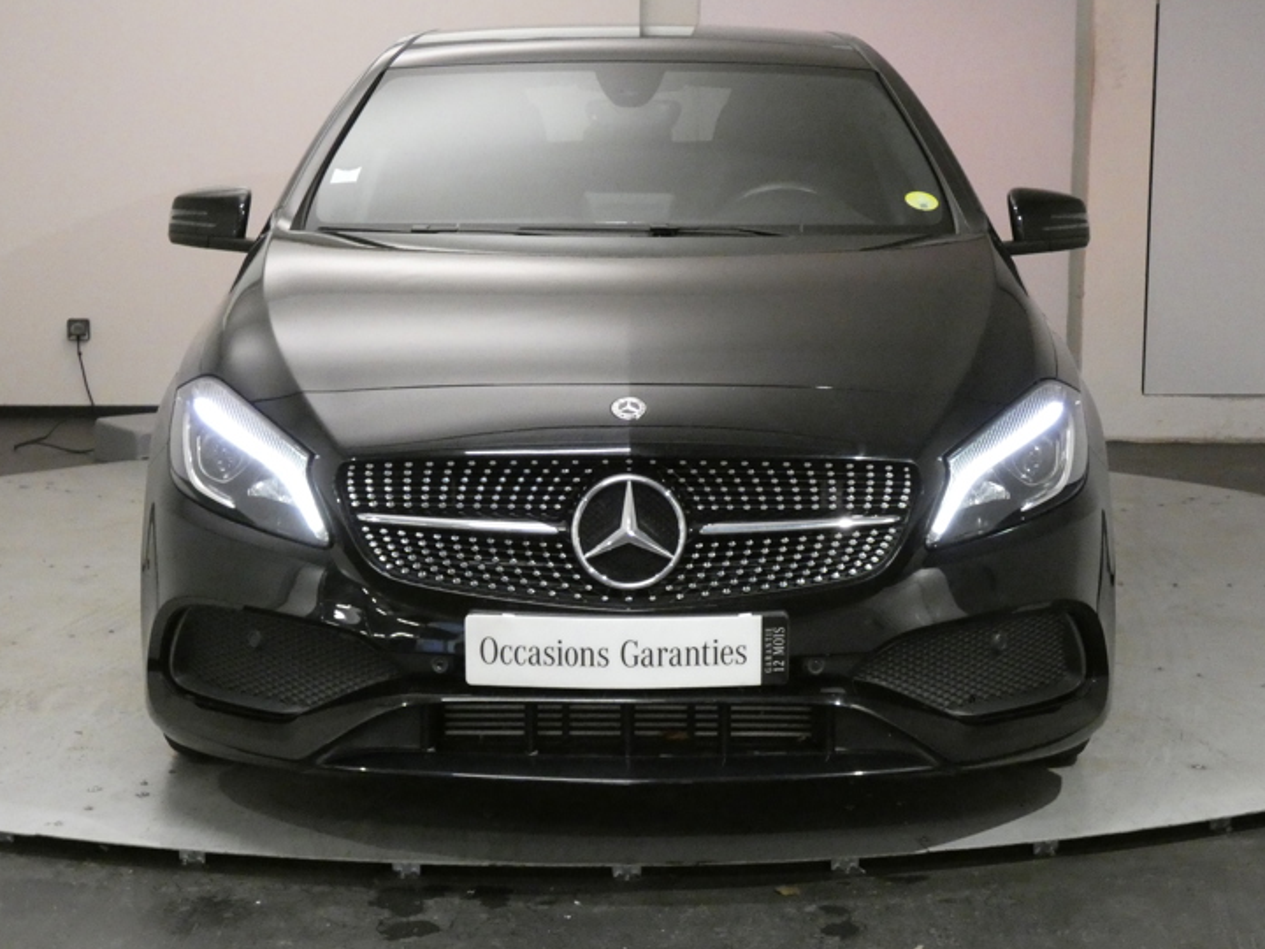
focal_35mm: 70
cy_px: 511
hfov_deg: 27.8
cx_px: 627
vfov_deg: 21.0
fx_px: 2558
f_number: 4.2
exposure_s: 1/50
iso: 1600
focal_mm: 11.3
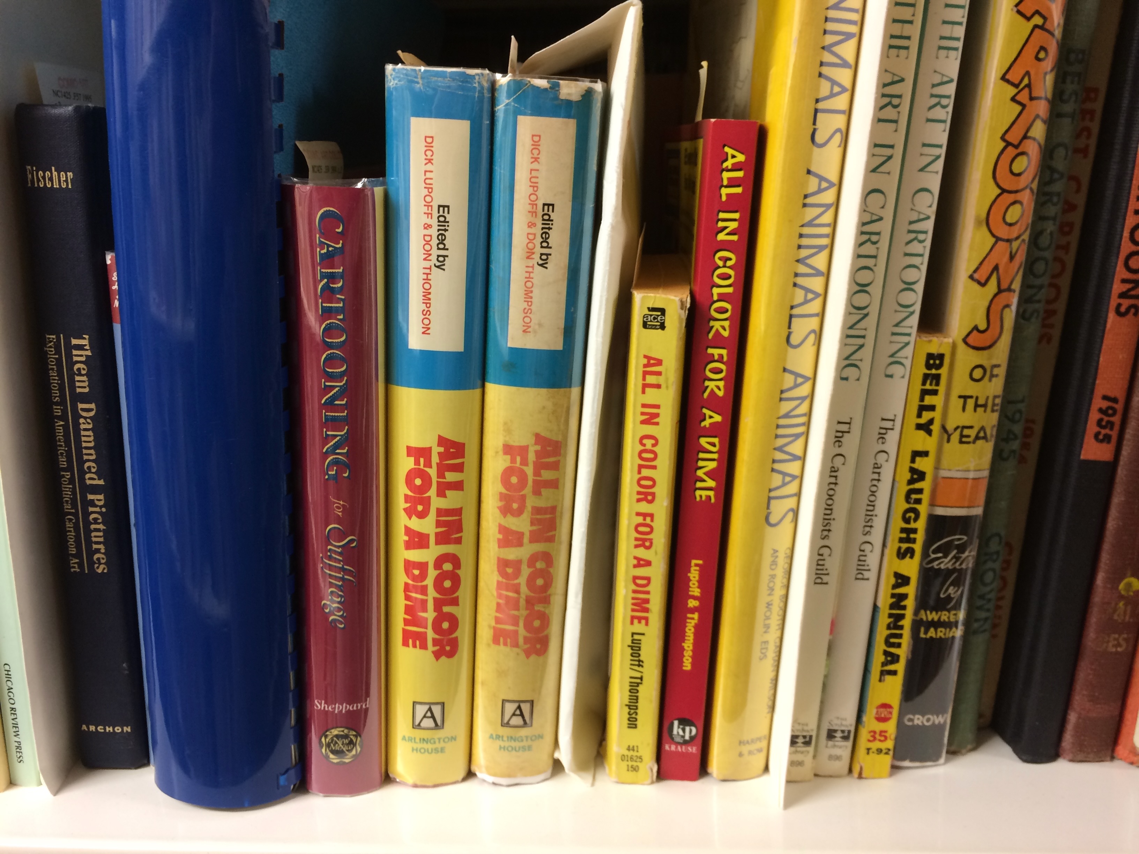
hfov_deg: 61.7
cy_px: 427
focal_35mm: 29
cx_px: 570
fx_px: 954
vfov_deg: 48.2
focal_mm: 4.15
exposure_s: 1/30
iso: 80
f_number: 2.2
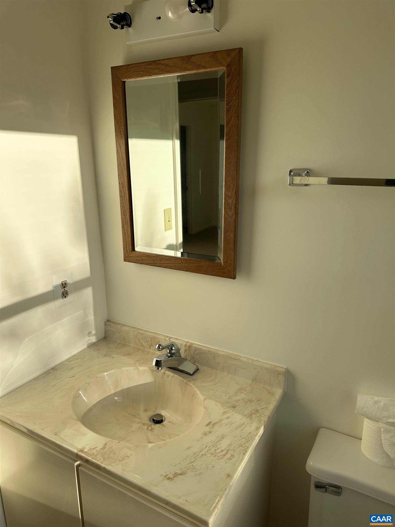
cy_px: 264
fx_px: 365
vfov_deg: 71.6
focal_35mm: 24
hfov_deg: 56.8
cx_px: 198
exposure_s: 1/1357
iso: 80
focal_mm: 6.86
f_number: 1.78
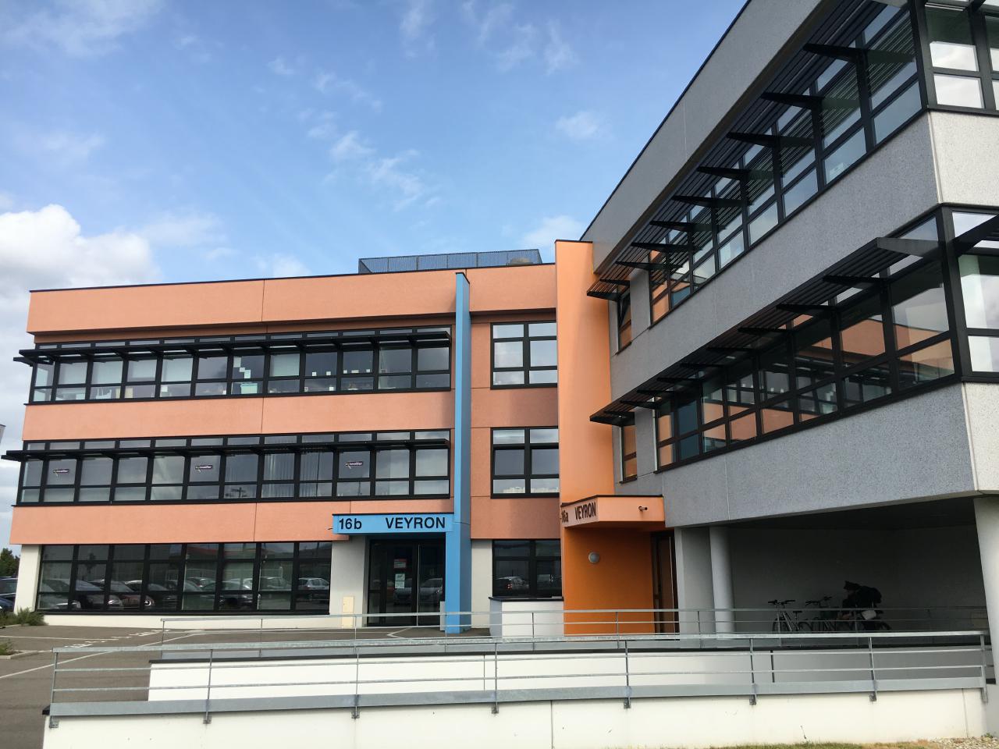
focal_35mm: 29
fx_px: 837
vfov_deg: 48.2
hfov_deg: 61.7
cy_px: 374
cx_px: 500
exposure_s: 1/1399
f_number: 2.2
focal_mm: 4.15
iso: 25
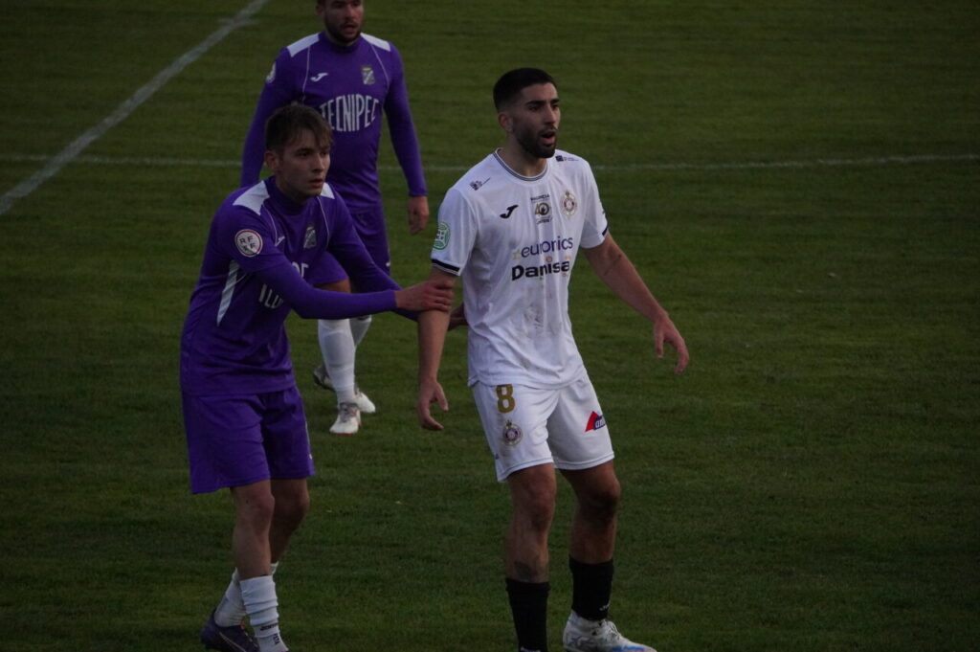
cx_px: 490
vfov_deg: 5.6
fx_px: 6610
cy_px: 326
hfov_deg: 8.5
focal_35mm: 243
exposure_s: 1/2500
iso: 6400
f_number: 6.3
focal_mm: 162
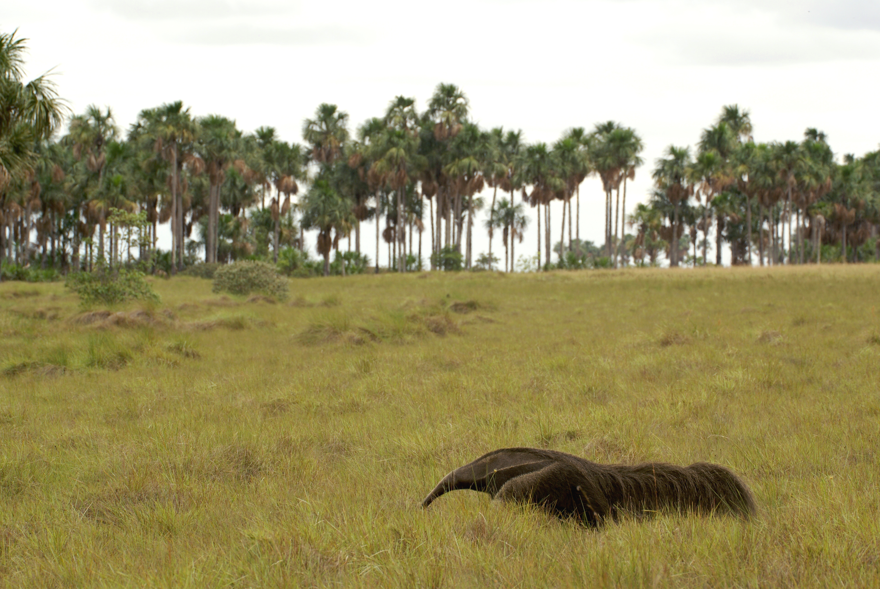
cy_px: 294
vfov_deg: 6.8
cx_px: 440
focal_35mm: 202
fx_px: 4956
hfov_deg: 10.1
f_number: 8
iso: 100
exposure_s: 1/250
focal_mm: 135
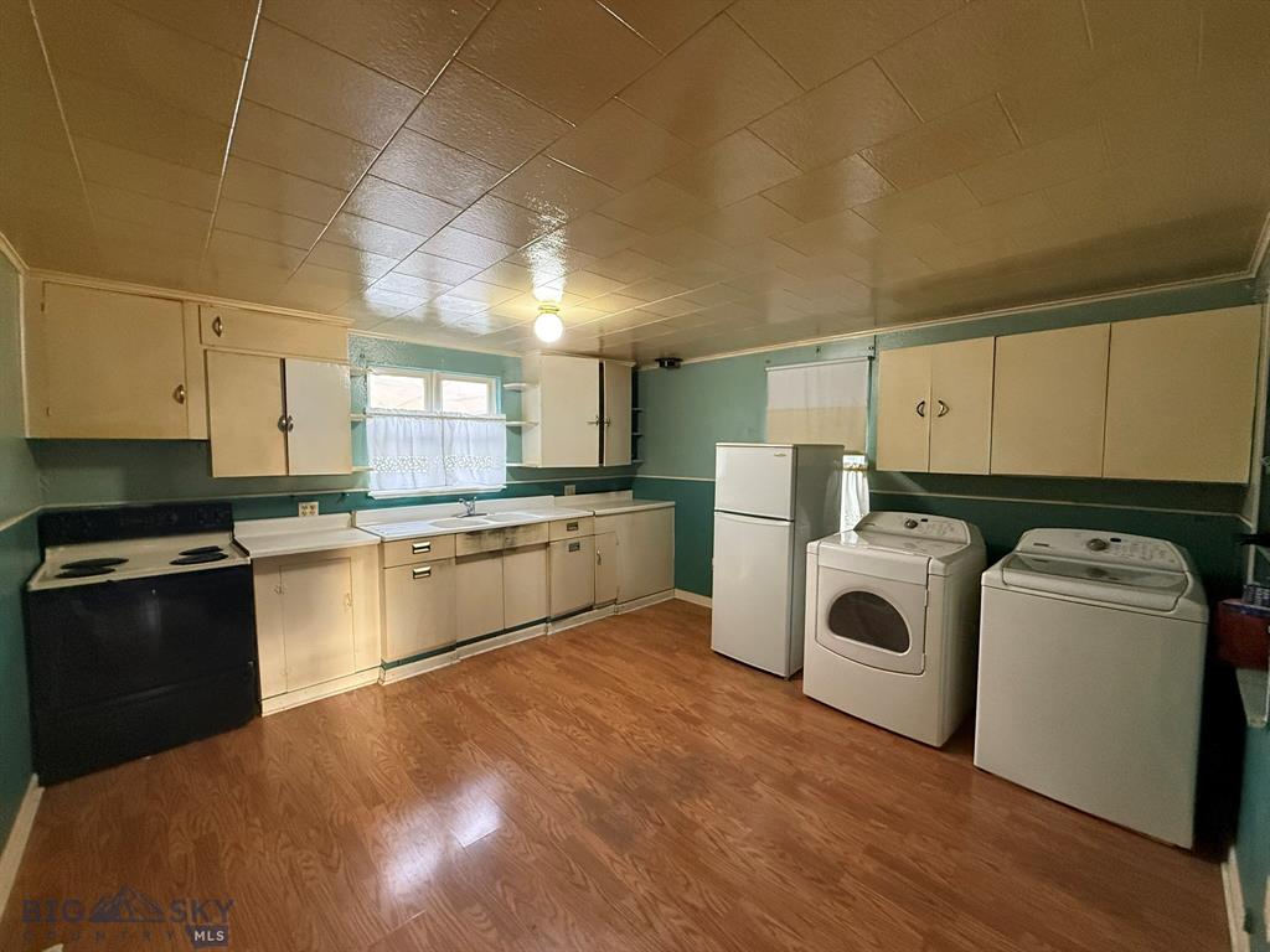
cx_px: 635
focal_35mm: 14
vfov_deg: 85.7
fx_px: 514
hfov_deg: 102.1
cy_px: 476
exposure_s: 1/74
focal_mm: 2.22
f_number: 2.2
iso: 400
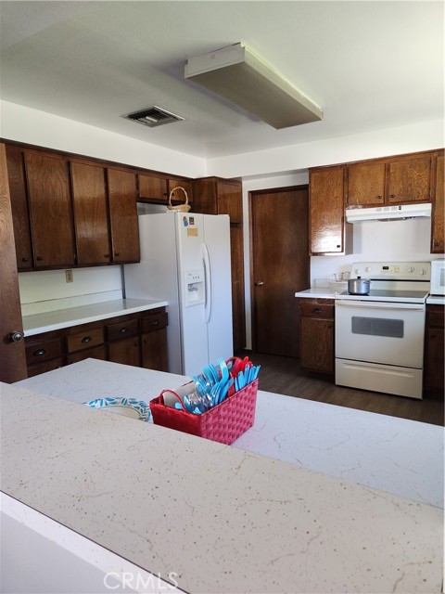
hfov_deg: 58.9
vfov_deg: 73.9
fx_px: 394
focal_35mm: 23
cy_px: 297
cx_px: 222
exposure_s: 1/120
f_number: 1.8
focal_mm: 5.4
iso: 250
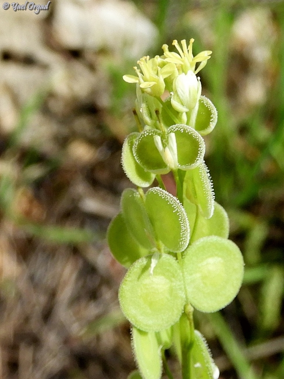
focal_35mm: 30
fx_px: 328
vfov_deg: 60.0
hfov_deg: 46.8
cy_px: 190
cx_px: 142
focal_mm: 5.4
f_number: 3.5
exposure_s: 1/800
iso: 100
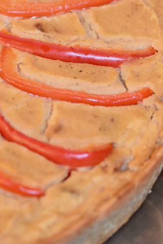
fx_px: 2357
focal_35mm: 347
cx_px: 43
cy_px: 56
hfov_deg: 4.0
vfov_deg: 5.9
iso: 2800
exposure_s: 1/60
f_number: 3.2
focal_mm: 105
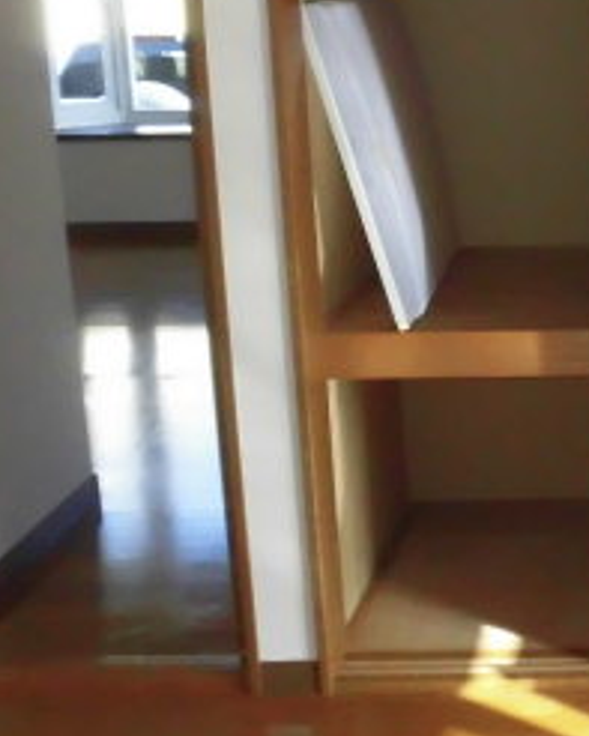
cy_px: 194
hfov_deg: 22.7
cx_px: 730
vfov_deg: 30.5
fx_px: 1328
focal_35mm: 61
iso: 640
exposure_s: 1/500
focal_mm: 4.3
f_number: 3.1
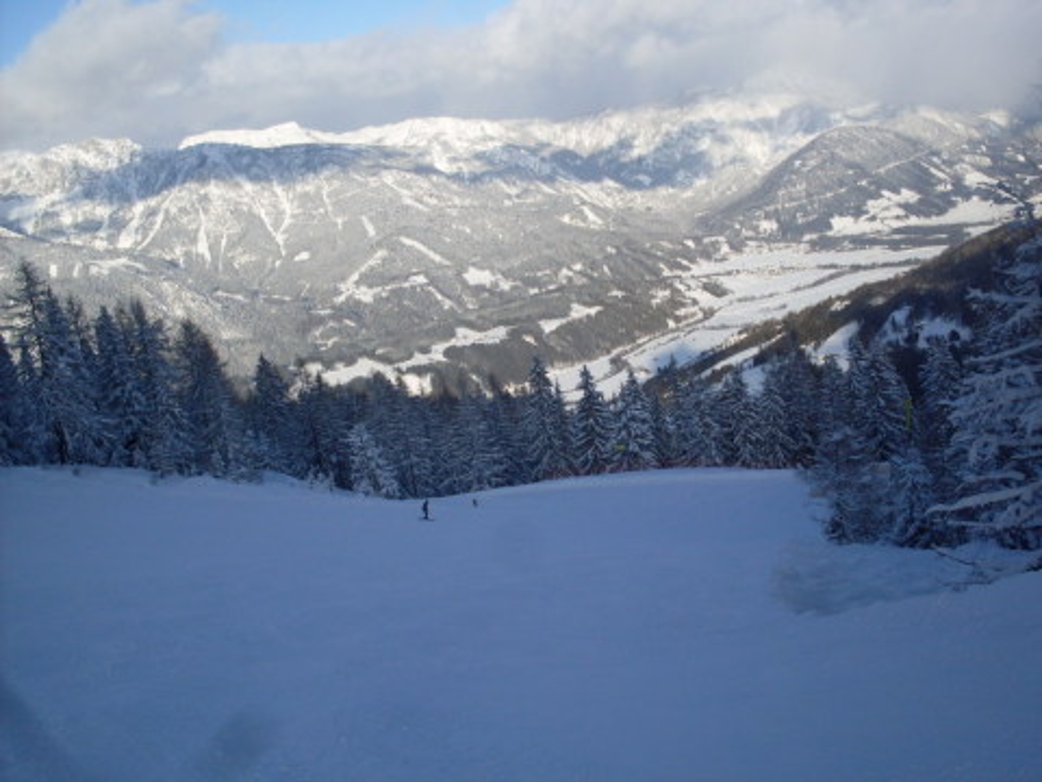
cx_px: 521
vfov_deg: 37.7
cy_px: 391
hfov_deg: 49.0
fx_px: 1144
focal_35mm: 38
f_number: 8.4
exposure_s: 1/250
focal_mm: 6.3
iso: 80
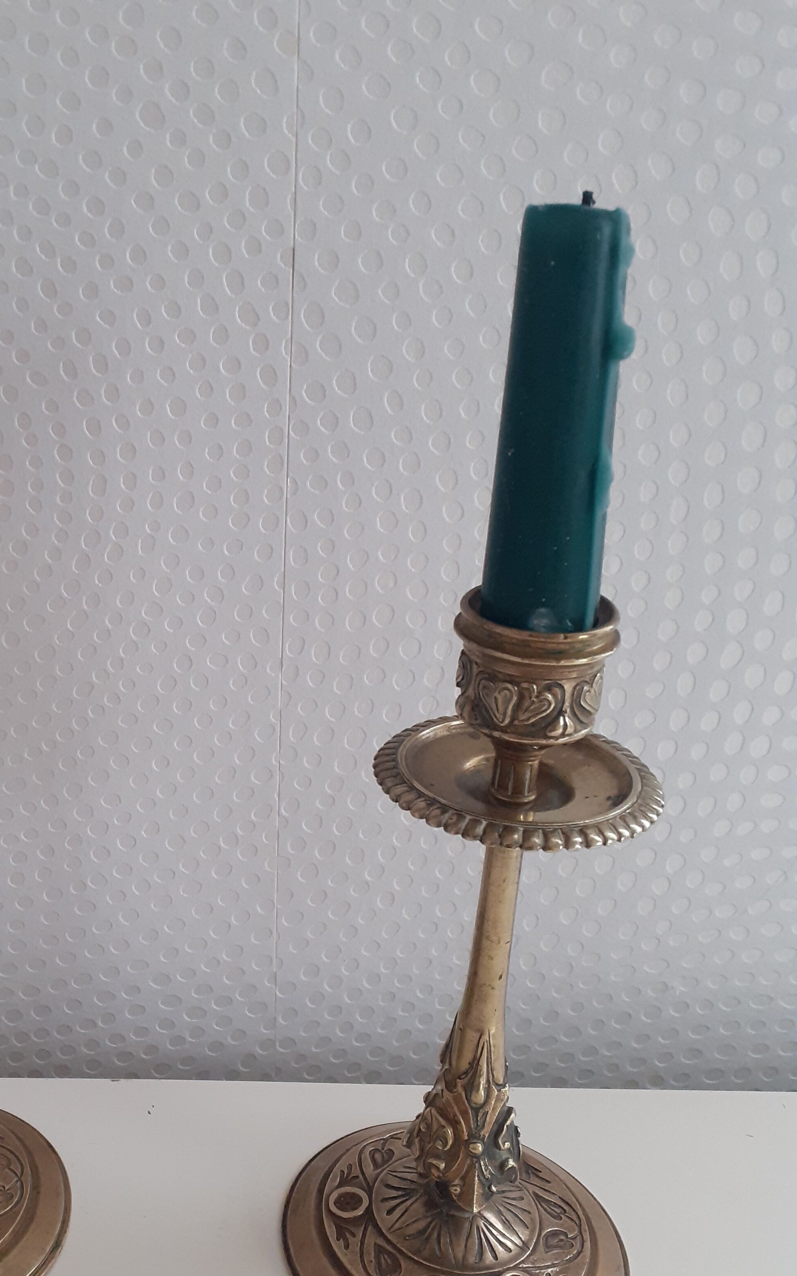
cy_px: 703
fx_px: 1321
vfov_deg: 51.5
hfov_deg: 32.7
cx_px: 171
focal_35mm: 38
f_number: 1.9
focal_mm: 3.6
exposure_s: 1/50
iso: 200
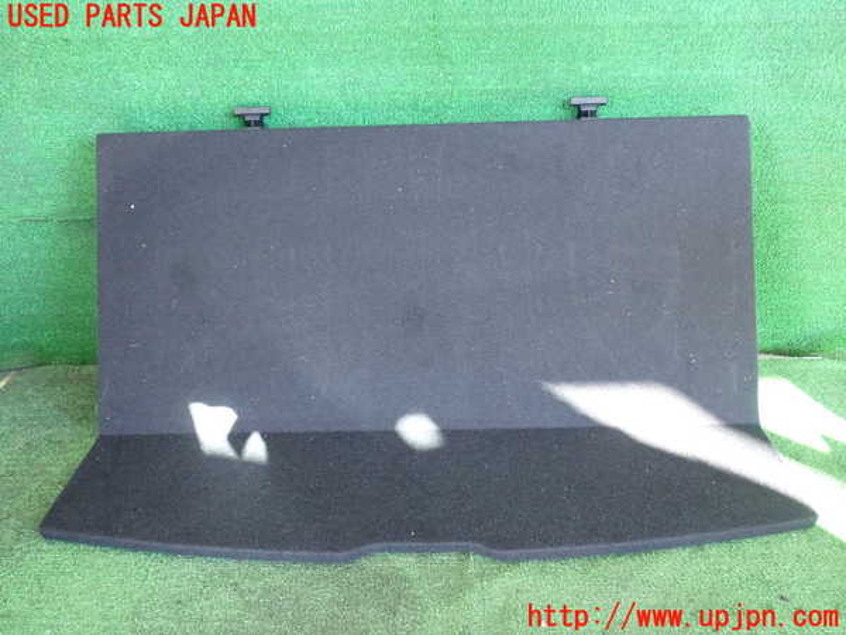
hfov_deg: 56.8
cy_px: 318
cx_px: 423
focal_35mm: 32
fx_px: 782
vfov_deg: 44.2
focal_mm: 5.79
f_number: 2.4
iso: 1000
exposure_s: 1/125
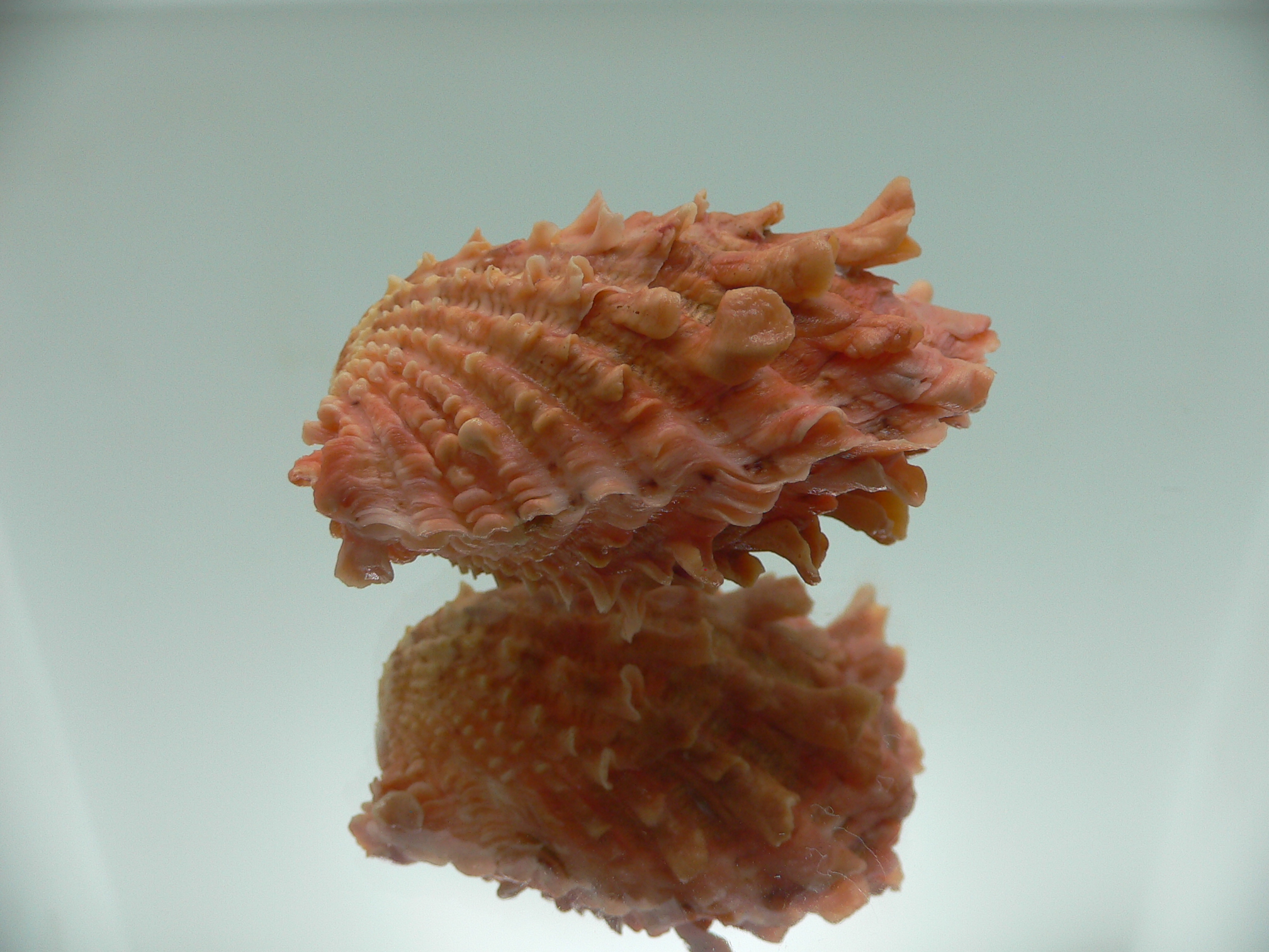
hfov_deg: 52.6
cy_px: 476
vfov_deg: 40.7
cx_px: 634
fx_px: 1283
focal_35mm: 35
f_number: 2.8
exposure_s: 1/80
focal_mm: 4.6
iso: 80
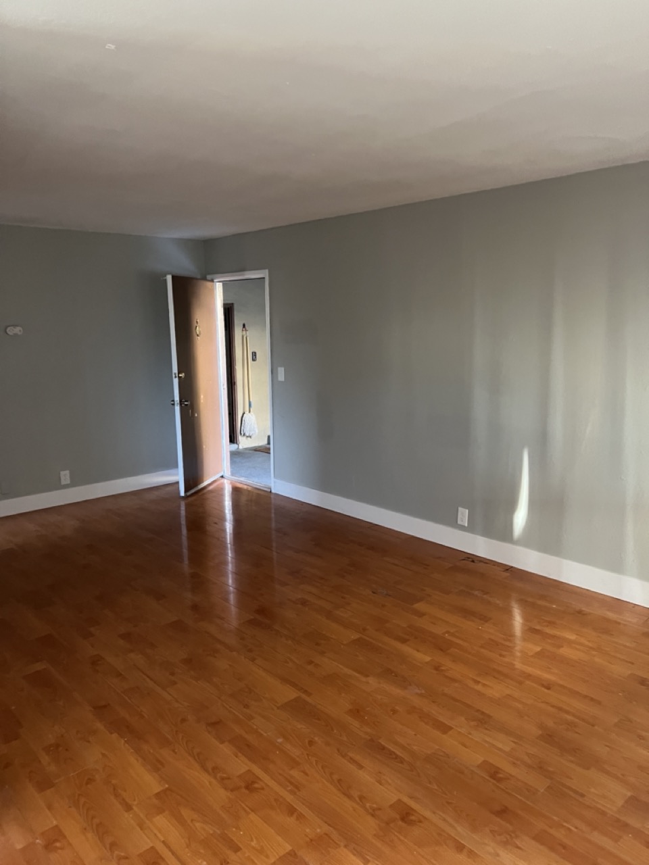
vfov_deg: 67.3
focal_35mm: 26
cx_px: 324
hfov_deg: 53.1
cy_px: 432
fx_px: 650
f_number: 1.5
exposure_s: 1/50
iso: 500
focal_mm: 5.7
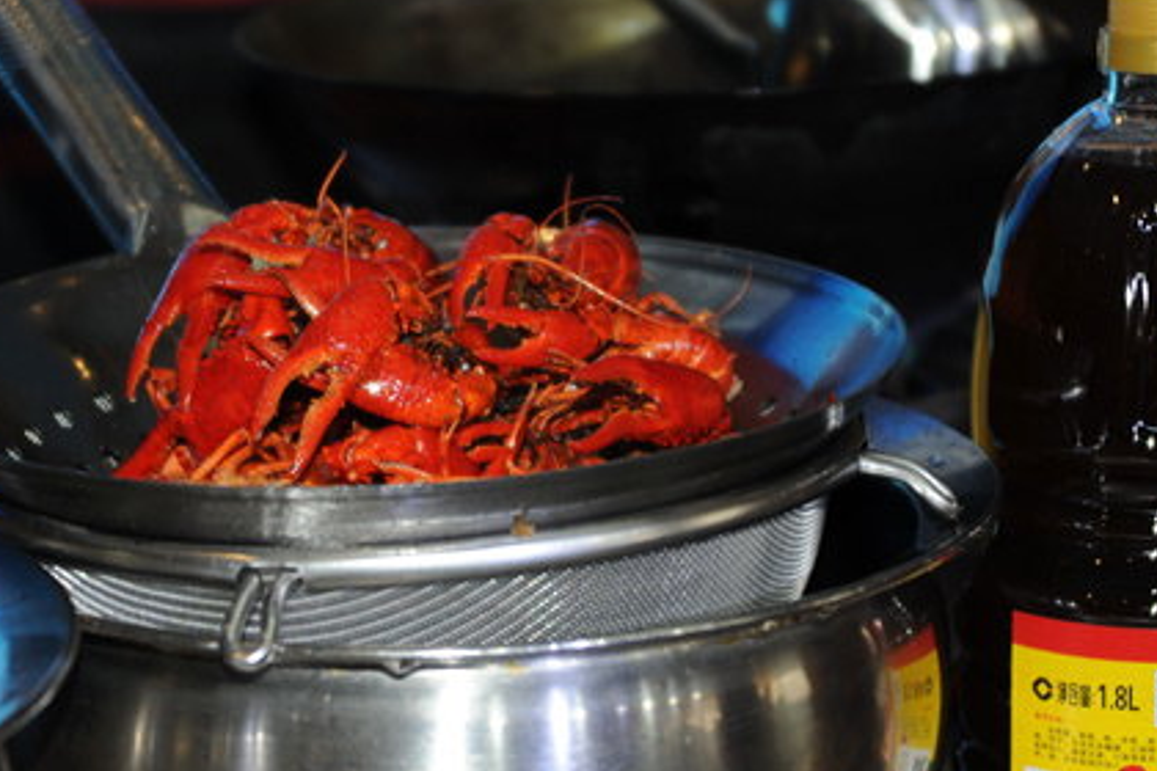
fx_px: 3439
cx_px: 432
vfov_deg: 12.8
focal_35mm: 107
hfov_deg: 19.1
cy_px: 313
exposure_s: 1/60
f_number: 4
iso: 200
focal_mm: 75
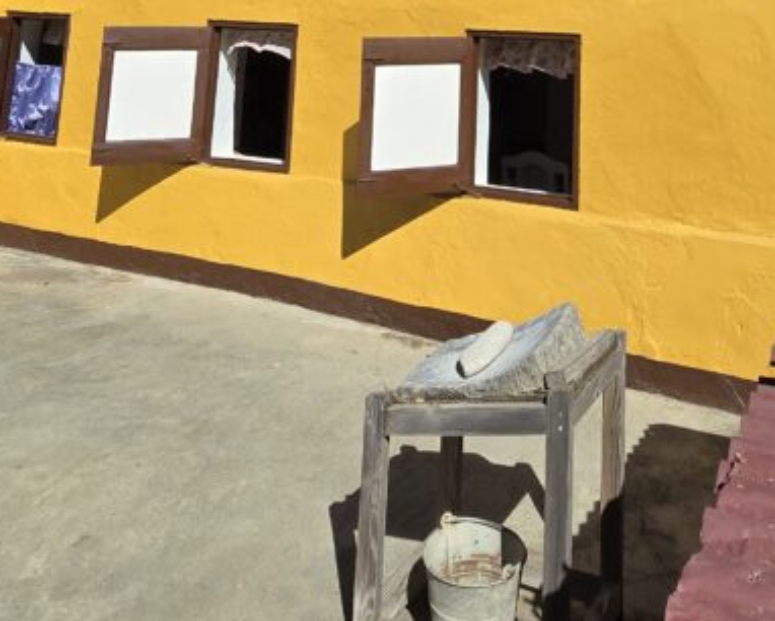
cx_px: 538
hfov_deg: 51.5
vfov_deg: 33.9
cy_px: -146
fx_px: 780
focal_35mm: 34
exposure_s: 1/3677
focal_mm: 2.2
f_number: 2.2
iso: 50
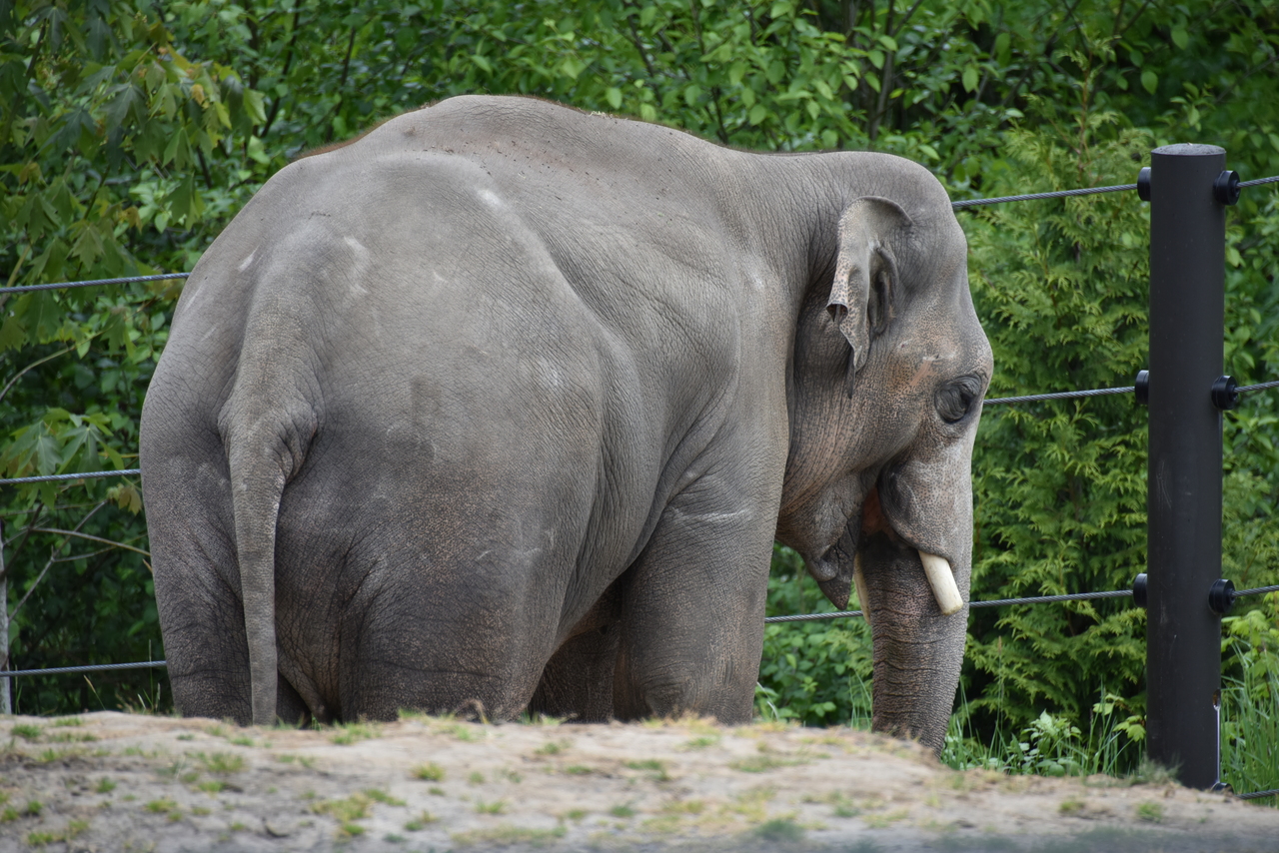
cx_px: 640
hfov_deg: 6.9
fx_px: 10660
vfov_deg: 4.6
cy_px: 426
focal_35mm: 300
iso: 450
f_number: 5.6
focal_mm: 300
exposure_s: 1/640
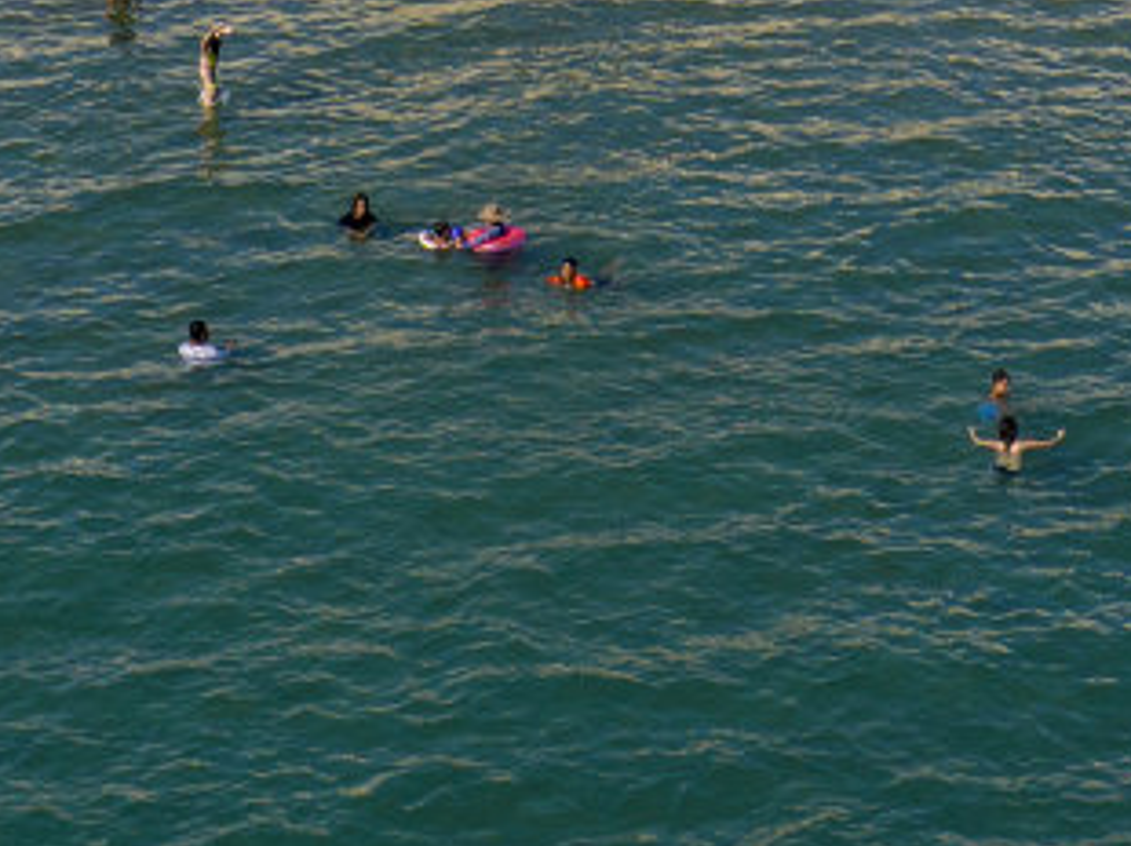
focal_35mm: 124
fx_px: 4048
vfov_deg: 10.2
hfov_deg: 15.9
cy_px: -1240
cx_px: 773
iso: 100
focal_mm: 12.29
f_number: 2.8
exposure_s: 1/240
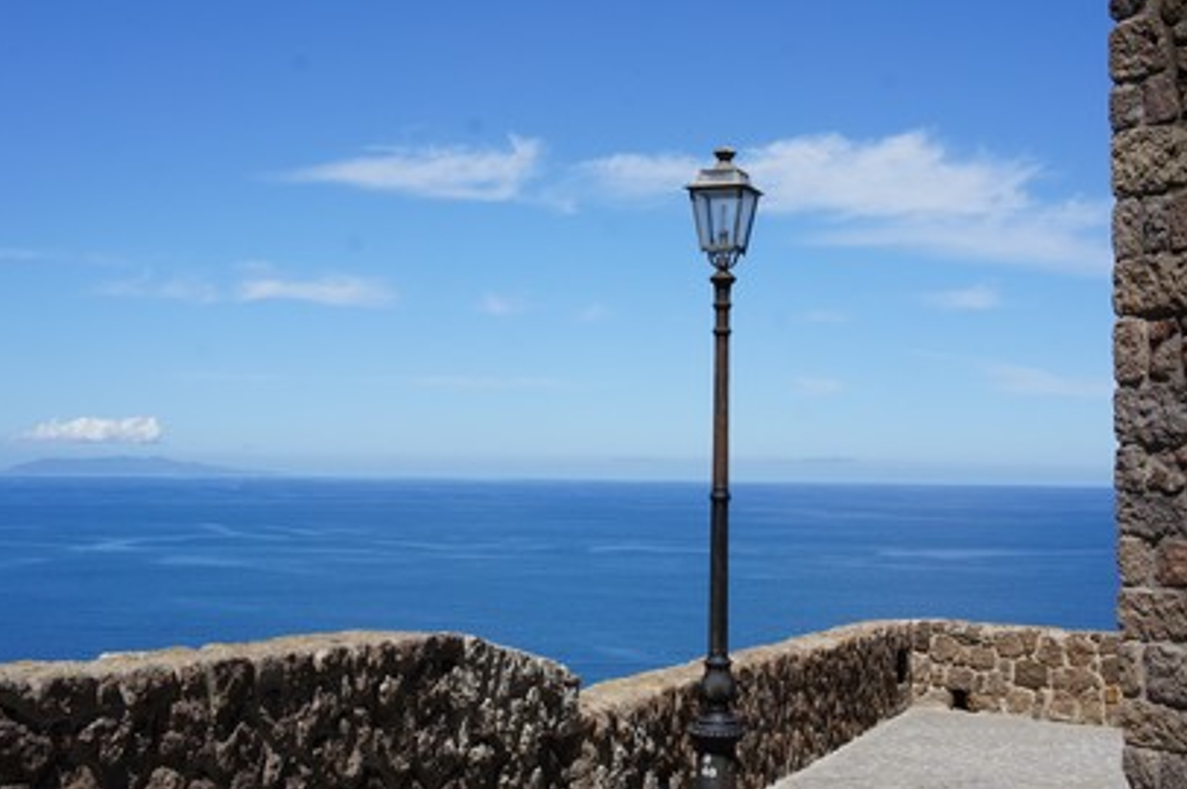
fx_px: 1680
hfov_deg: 38.9
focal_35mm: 51
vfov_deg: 26.4
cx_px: 658
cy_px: 348
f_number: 13
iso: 200
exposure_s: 1/320
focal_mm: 30
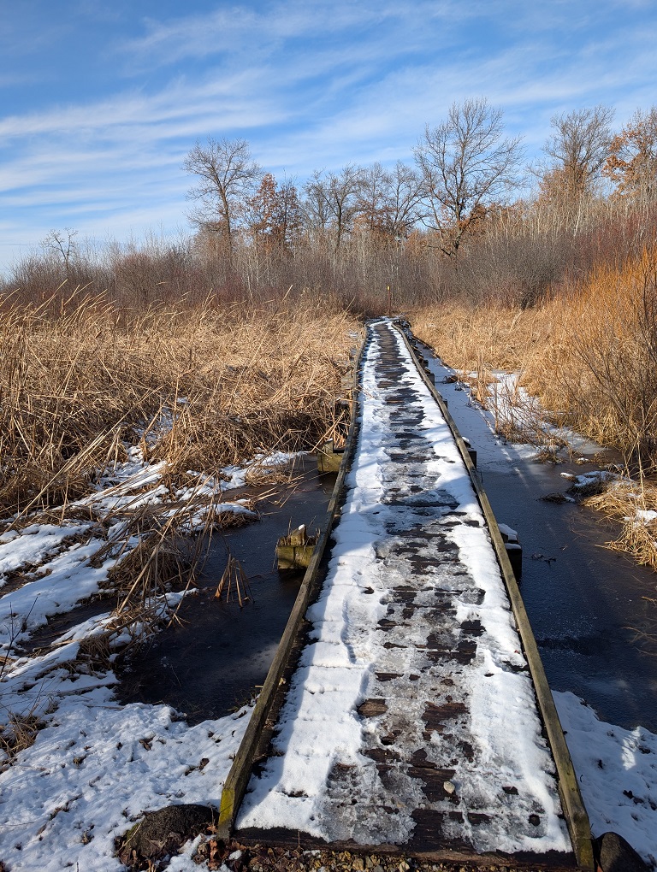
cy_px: 436
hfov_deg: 56.9
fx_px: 606
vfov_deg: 71.5
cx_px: 328
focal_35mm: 24
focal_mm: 6.9
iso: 19
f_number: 1.68
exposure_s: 1/940
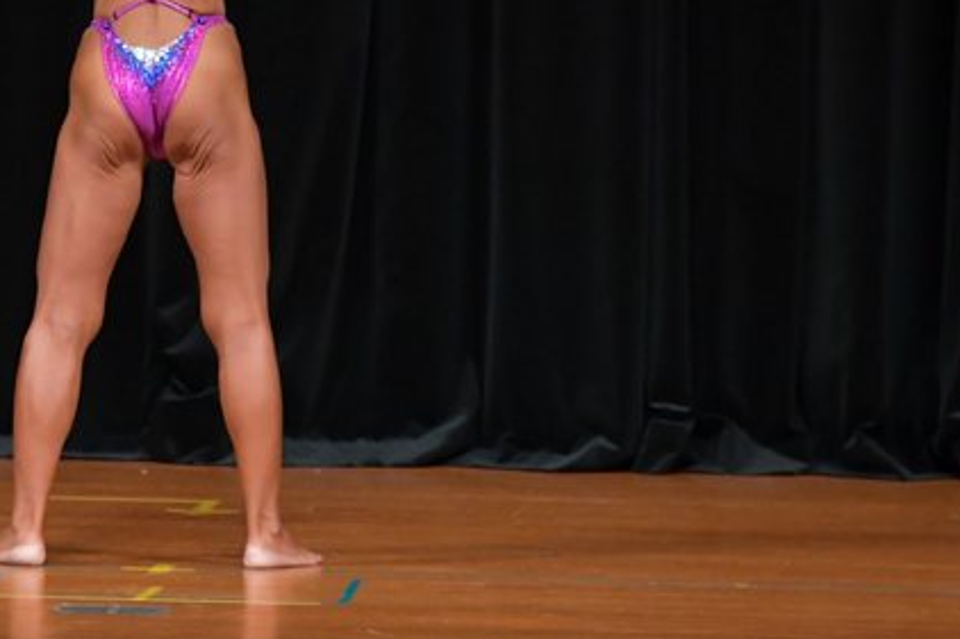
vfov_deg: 2.6
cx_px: 183
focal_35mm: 523
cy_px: 57
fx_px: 13940
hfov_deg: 3.9
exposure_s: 1/400
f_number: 5.6
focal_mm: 190
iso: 4000
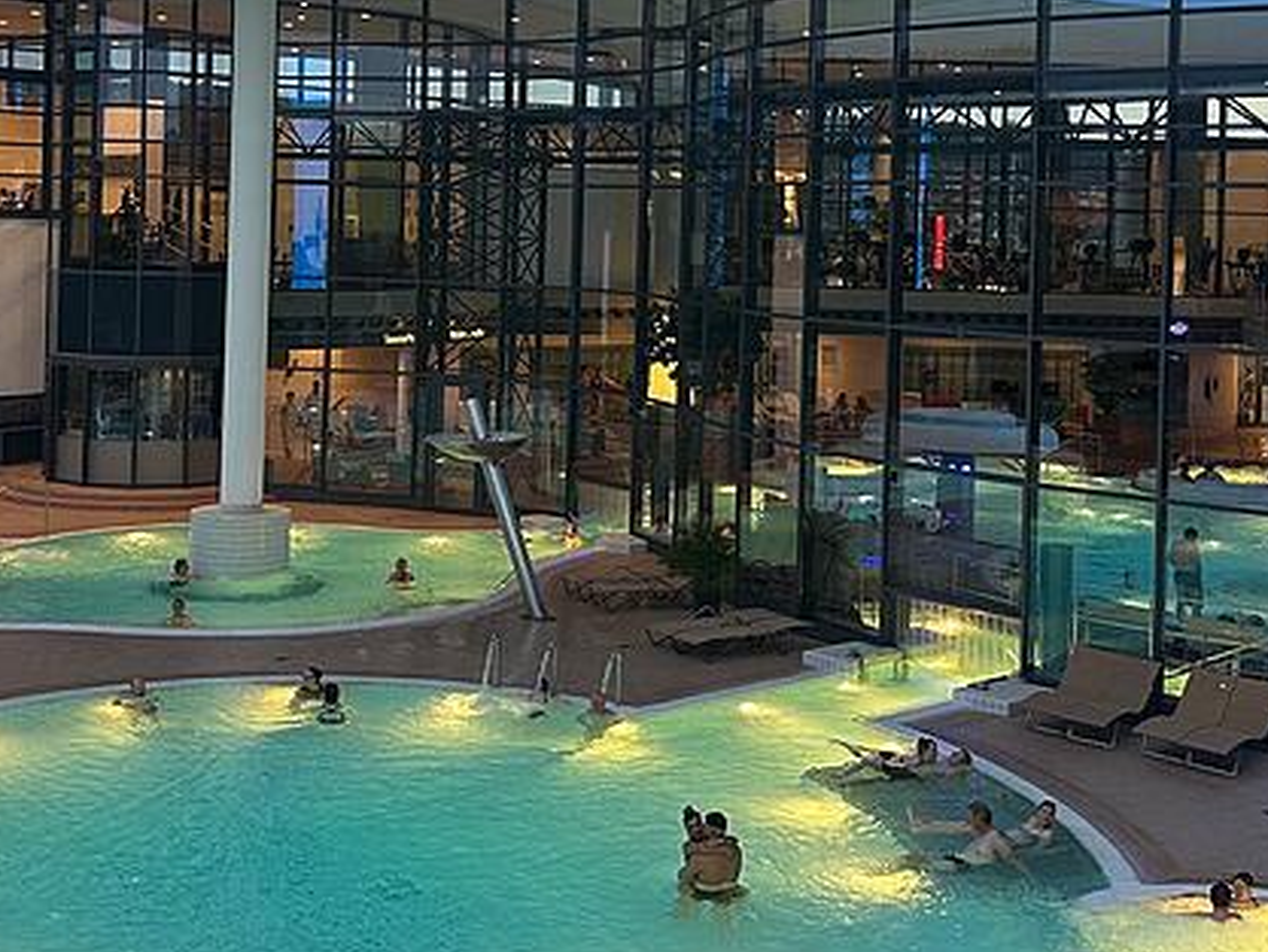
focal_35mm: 46
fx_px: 1685
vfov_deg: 30.1
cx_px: 362
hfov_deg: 40.4
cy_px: 82
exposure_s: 1/82
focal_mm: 6.86
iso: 160
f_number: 1.78
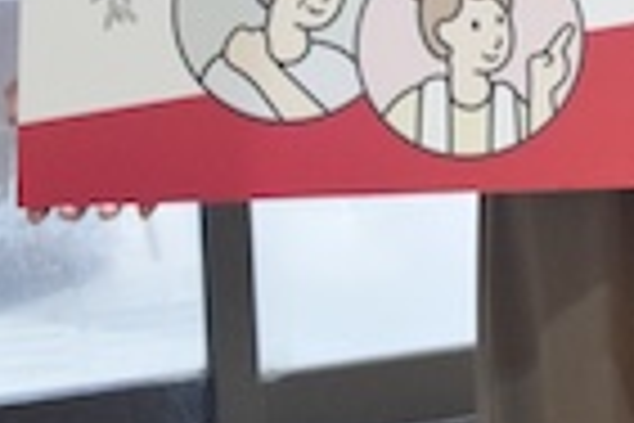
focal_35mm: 159
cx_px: 1151
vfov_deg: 8.3
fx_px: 2802
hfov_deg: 11.9
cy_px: -351
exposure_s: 1/60
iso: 1600
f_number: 6.3
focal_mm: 25
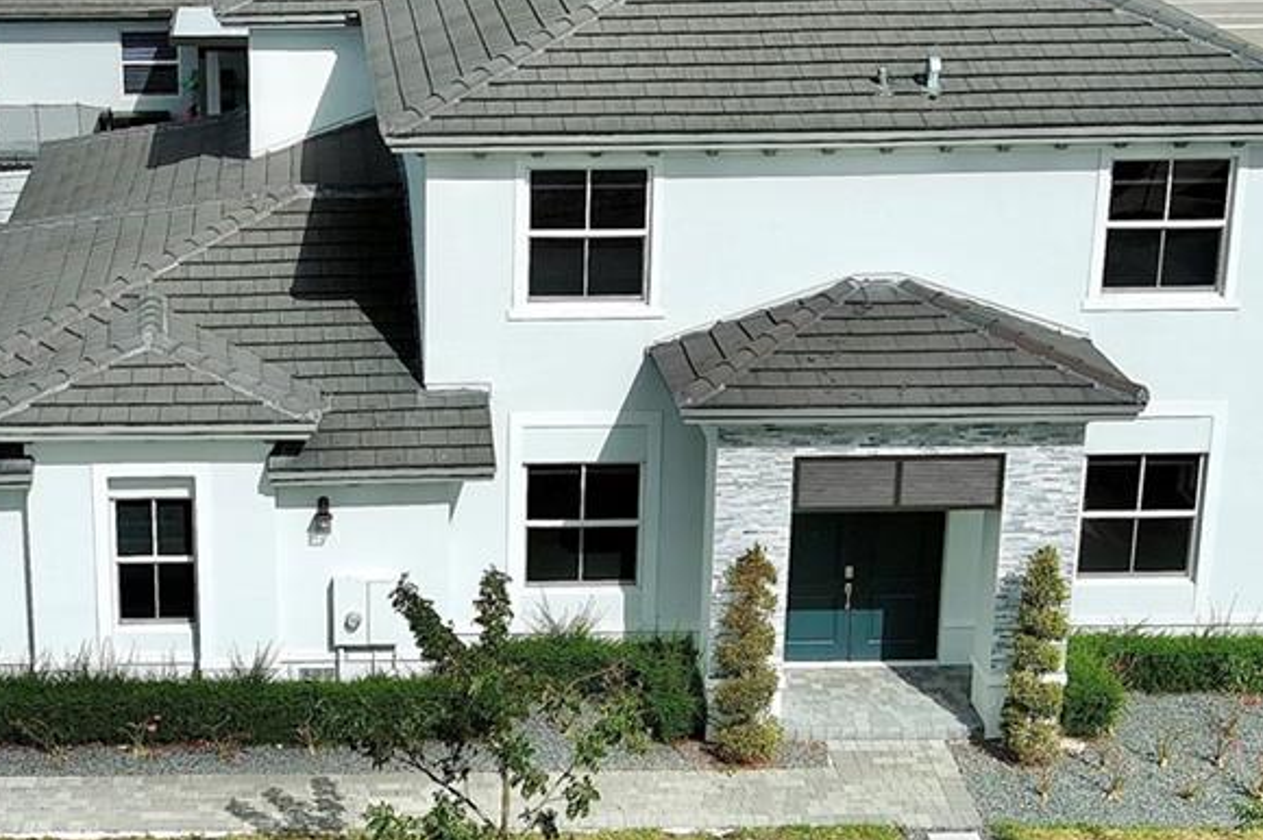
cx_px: 322
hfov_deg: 25.1
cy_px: 542
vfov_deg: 17.0
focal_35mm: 80
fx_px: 2805
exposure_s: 1/2924
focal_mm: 10.57
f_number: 2.8
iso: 101
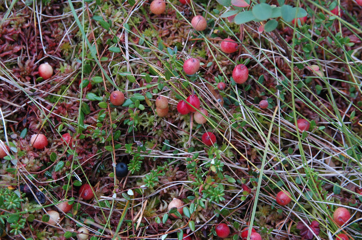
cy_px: 120
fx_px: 753
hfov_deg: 27.0
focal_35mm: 75
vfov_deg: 18.1
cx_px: 181
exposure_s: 1/100
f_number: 5
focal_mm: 50
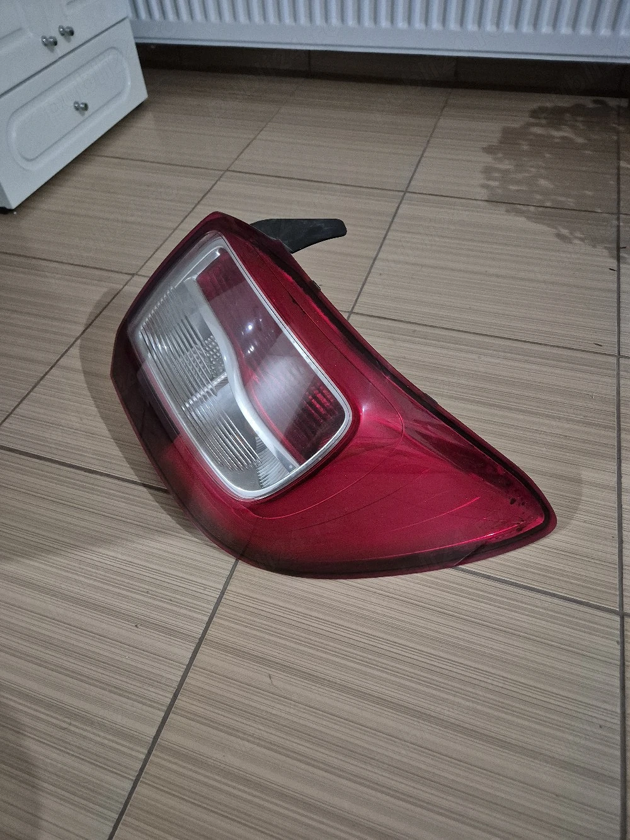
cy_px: 420
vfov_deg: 73.9
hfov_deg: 58.9
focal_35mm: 23
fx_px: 558
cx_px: 315
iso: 1250
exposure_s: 1/33
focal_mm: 5.4
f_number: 1.8
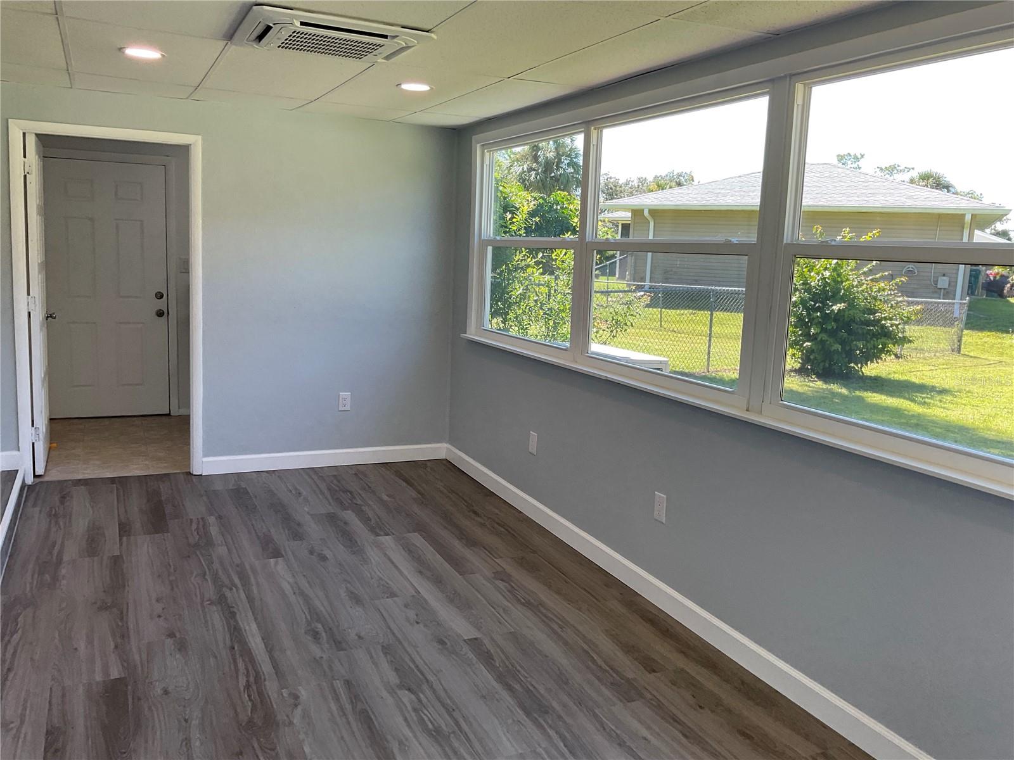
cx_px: 507
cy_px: 380
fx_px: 849
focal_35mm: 29
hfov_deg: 61.7
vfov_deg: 48.2
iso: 32
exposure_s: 1/120
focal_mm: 3
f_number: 1.8
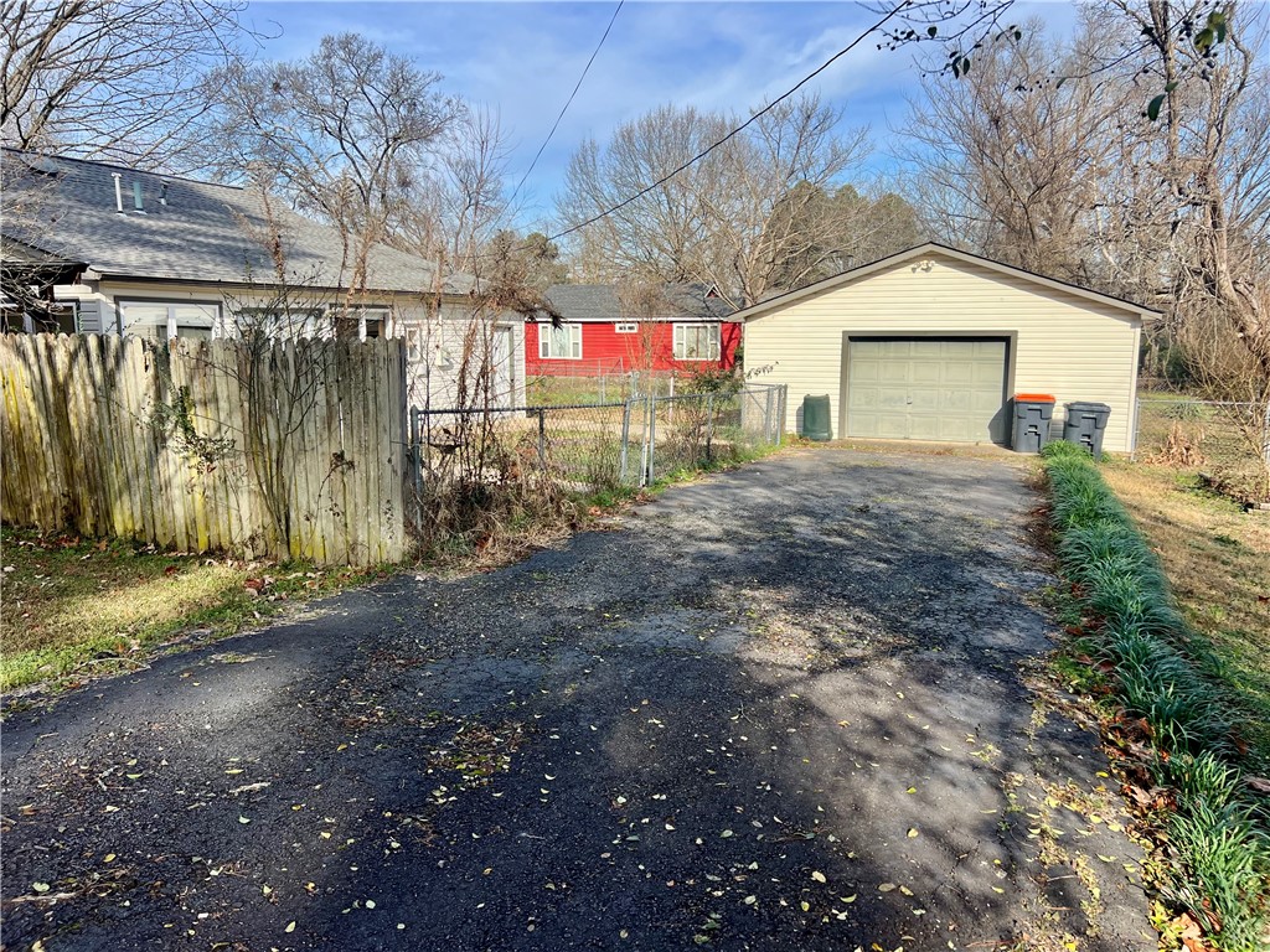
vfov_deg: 53.1
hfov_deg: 67.3
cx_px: 635
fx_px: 954
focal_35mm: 26
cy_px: 476
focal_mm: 5.7
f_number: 1.5
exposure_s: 1/2457
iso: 50
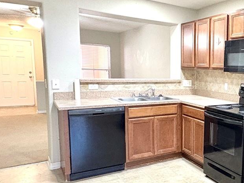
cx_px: 239
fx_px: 254
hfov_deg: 44.4
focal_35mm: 36
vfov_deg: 39.6
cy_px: 102
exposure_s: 1/60
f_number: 2.2
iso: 640
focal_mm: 2.22
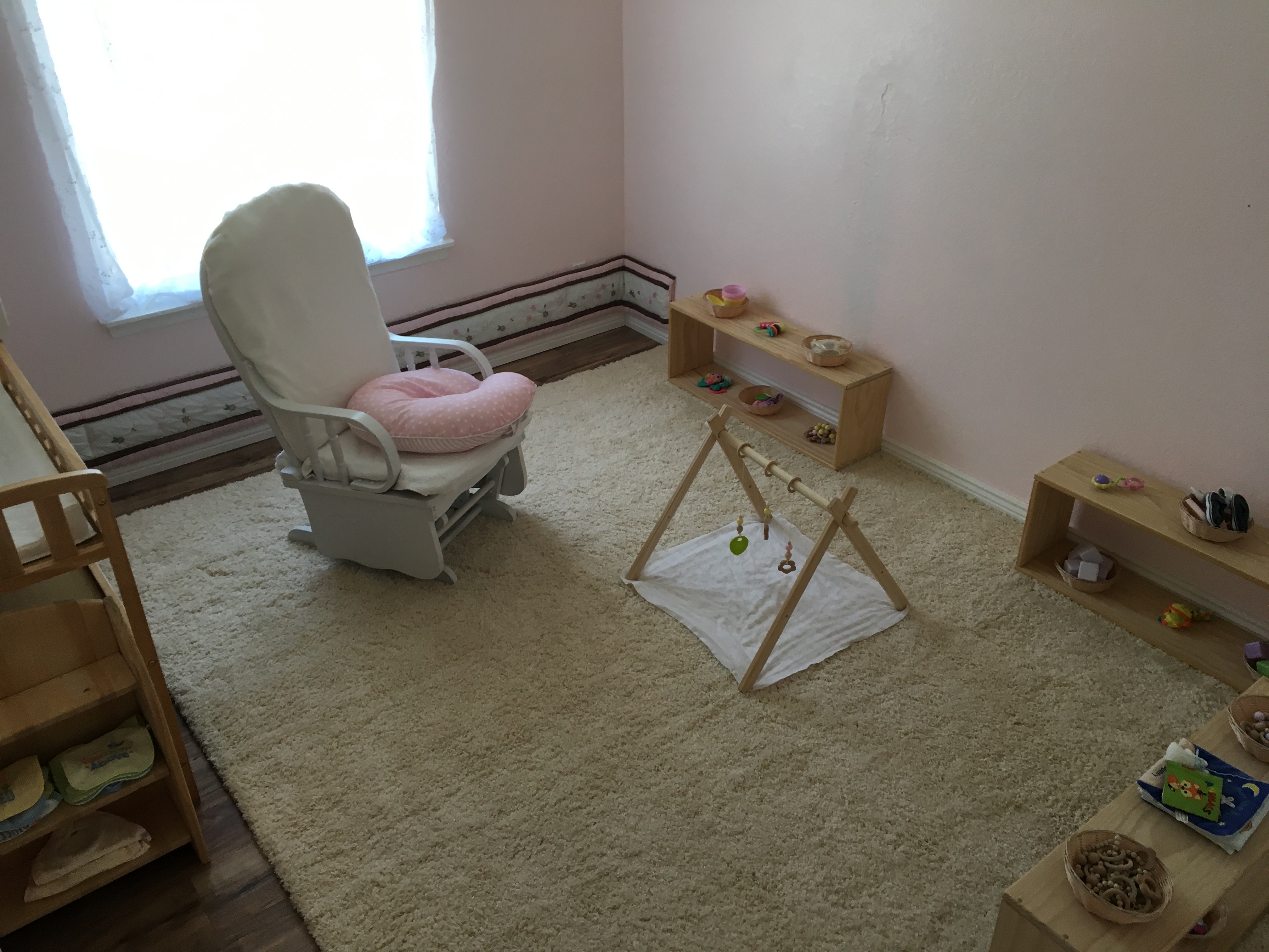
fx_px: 1063
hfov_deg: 61.7
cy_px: 476
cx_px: 634
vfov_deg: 48.2
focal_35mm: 29
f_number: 2.2
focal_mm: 4.15
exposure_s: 1/30
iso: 25
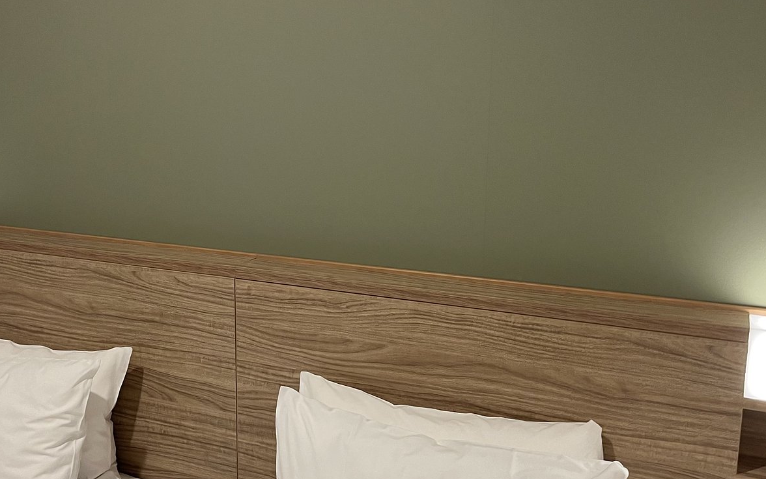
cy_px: 300
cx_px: 326
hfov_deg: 53.8
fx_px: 752
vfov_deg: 35.1
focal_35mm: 36
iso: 80
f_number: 1.6
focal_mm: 5.1
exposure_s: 1/50
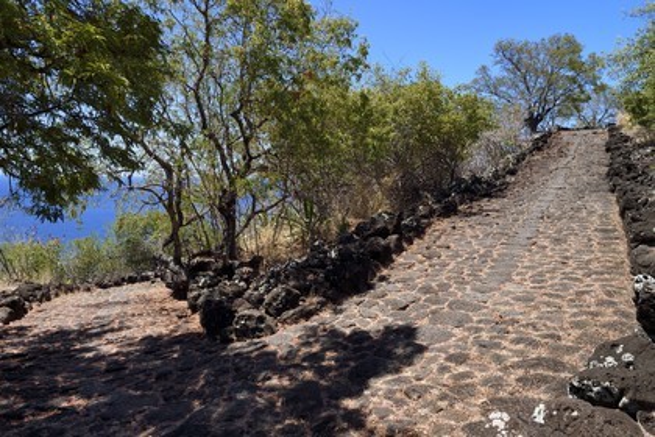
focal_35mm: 24
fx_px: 437
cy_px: 218
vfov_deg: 53.1
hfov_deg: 73.7
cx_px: 328
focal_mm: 24
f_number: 13
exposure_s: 1/250
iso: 200
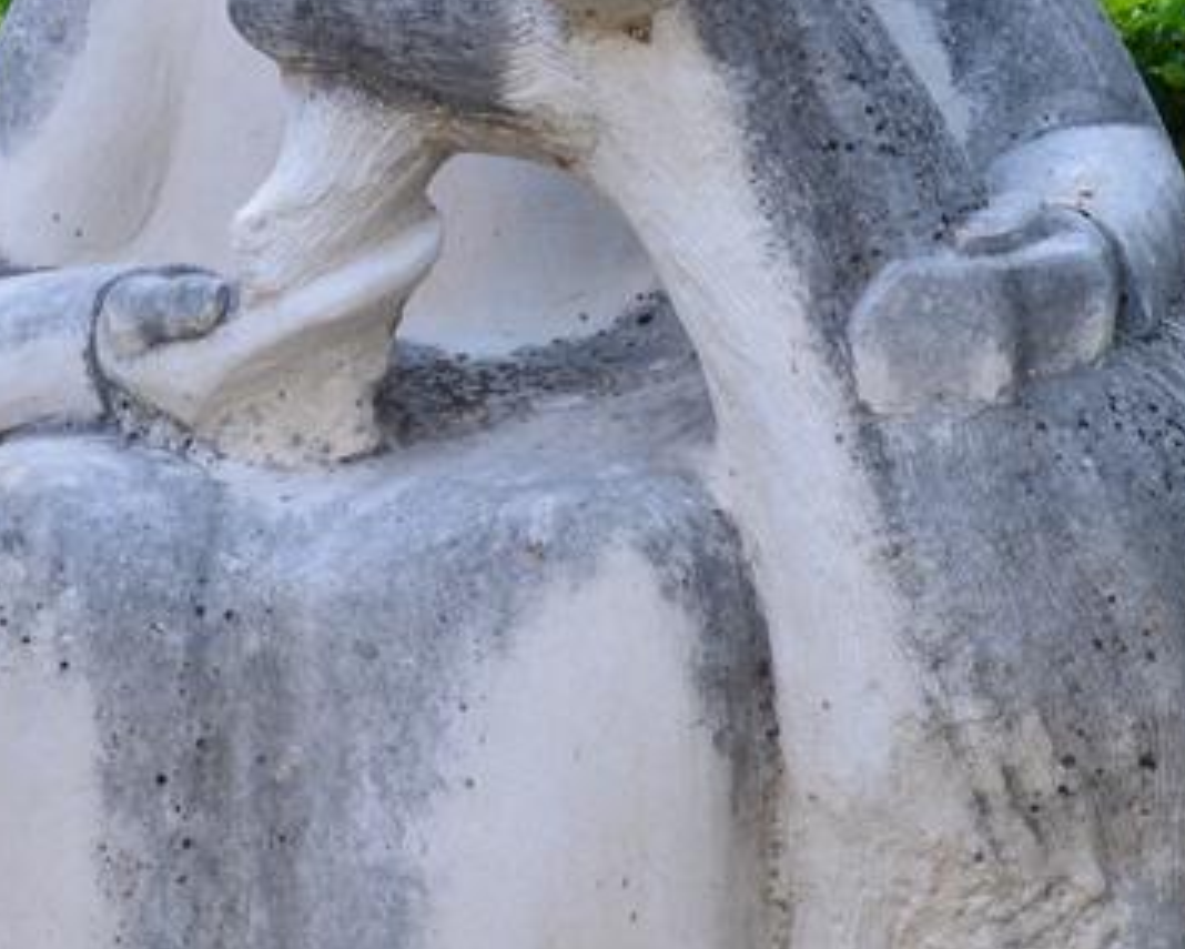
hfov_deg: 10.2
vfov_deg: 8.1
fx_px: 6665
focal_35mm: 190
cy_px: 441
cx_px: 543
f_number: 10
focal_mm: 30
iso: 200
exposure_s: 1/10
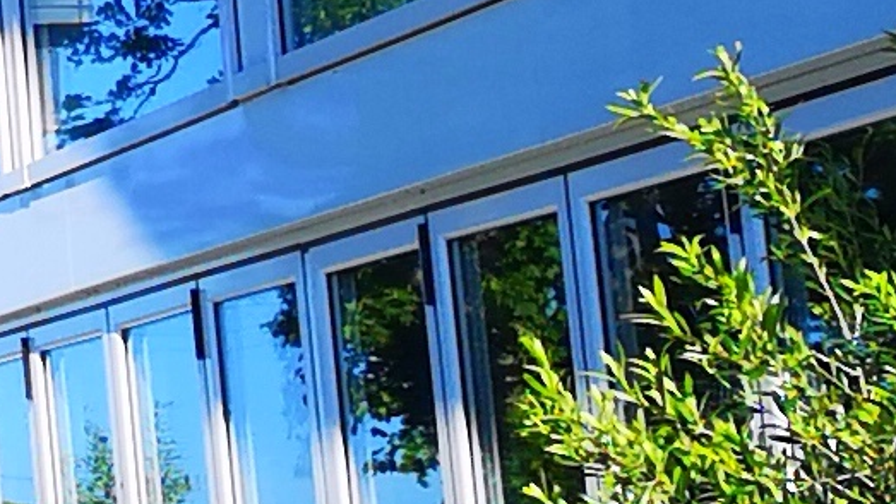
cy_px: -156
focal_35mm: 205
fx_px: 4870
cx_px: -1641
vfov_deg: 5.9
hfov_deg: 8.9
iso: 50
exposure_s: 1/1359
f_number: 1.8
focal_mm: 3.95
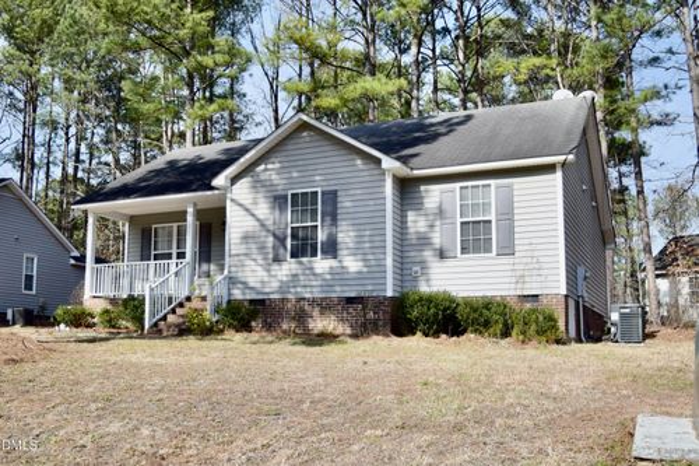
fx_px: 524
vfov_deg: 47.9
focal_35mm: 27
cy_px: 233
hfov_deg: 67.4
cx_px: 350
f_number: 3.5
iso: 200
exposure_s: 1/2500
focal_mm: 18
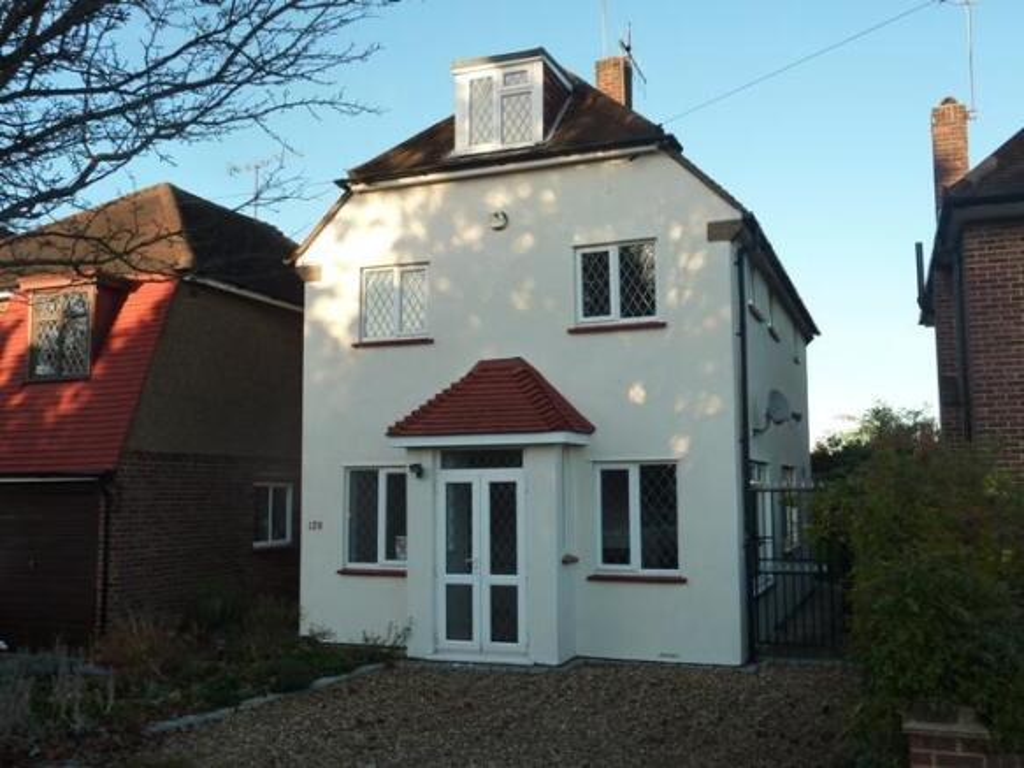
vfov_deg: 44.1
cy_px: 384
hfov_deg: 56.8
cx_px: 512
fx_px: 946
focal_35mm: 32
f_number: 4
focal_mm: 5.3
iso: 125
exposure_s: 1/160
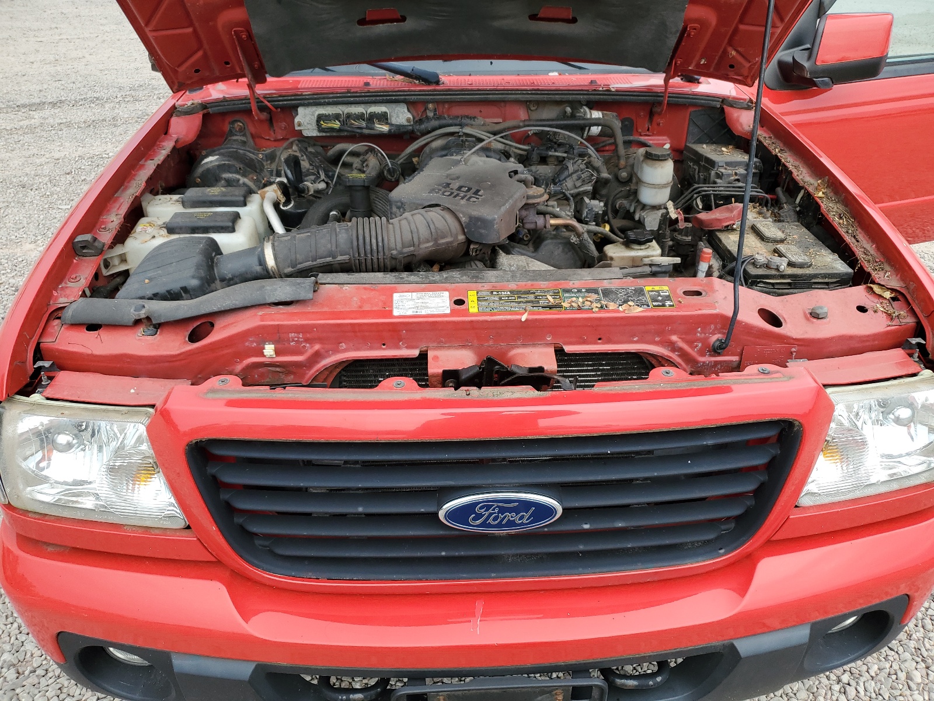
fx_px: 702
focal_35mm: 26
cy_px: 350
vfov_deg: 53.1
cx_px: 467
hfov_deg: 67.3
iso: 50
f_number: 1.5
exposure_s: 1/312
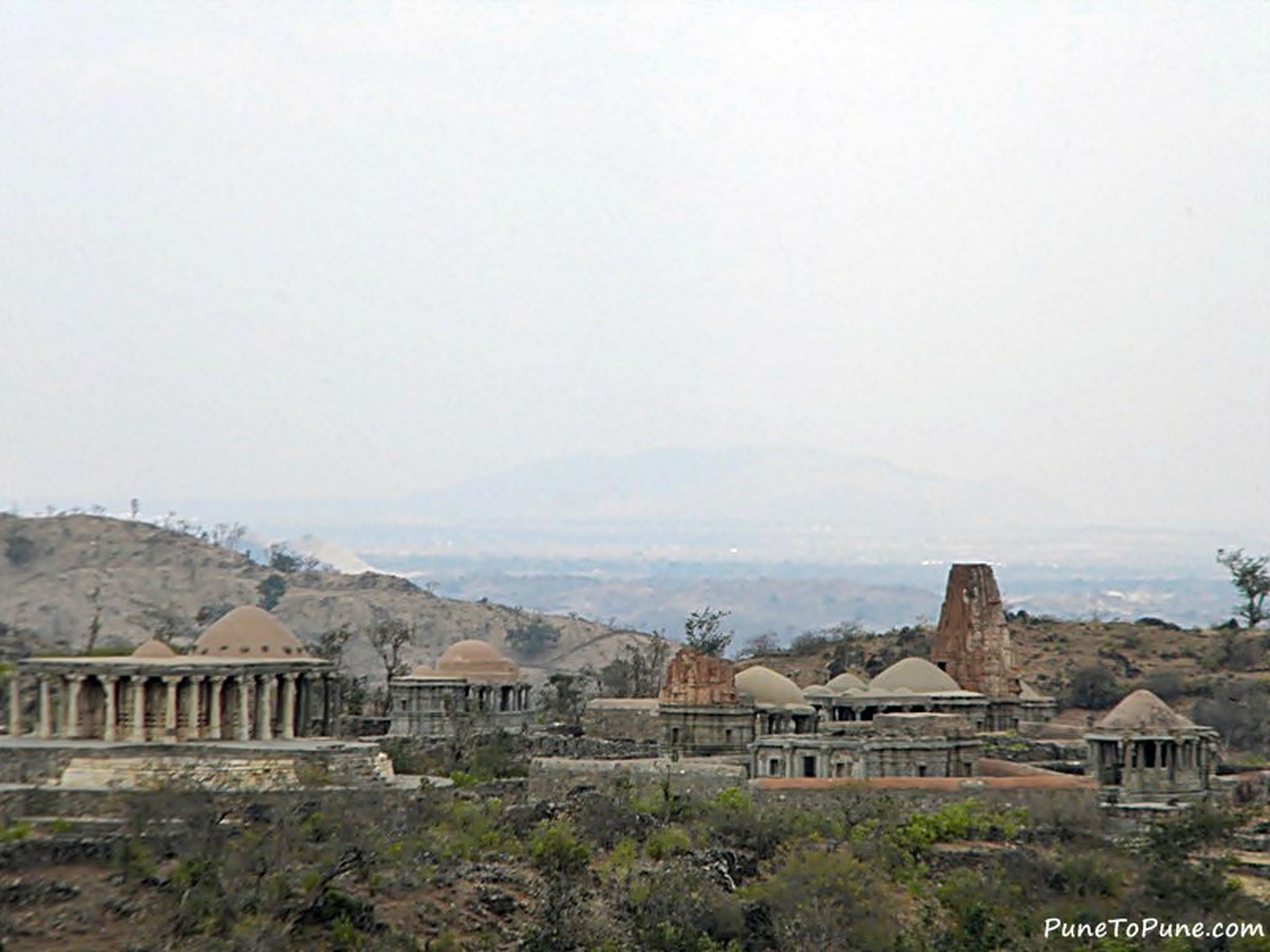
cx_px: 635
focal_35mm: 226
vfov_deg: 6.6
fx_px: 8292
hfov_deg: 8.8
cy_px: 476
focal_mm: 41
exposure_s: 1/500
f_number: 5.4
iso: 161
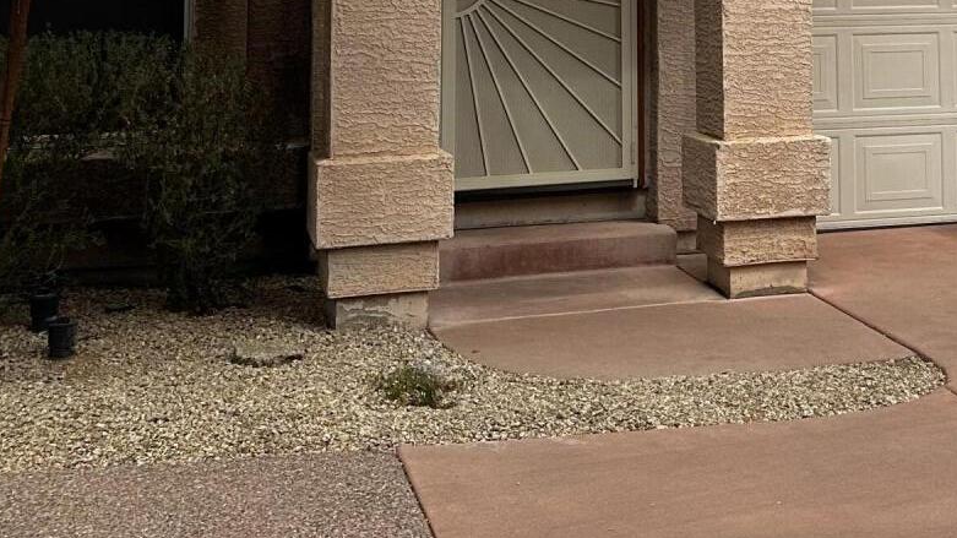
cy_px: -167
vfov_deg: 16.9
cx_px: 784
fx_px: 1700
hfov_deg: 30.6
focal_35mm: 67
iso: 80
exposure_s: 1/3861
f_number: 1.78
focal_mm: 6.86
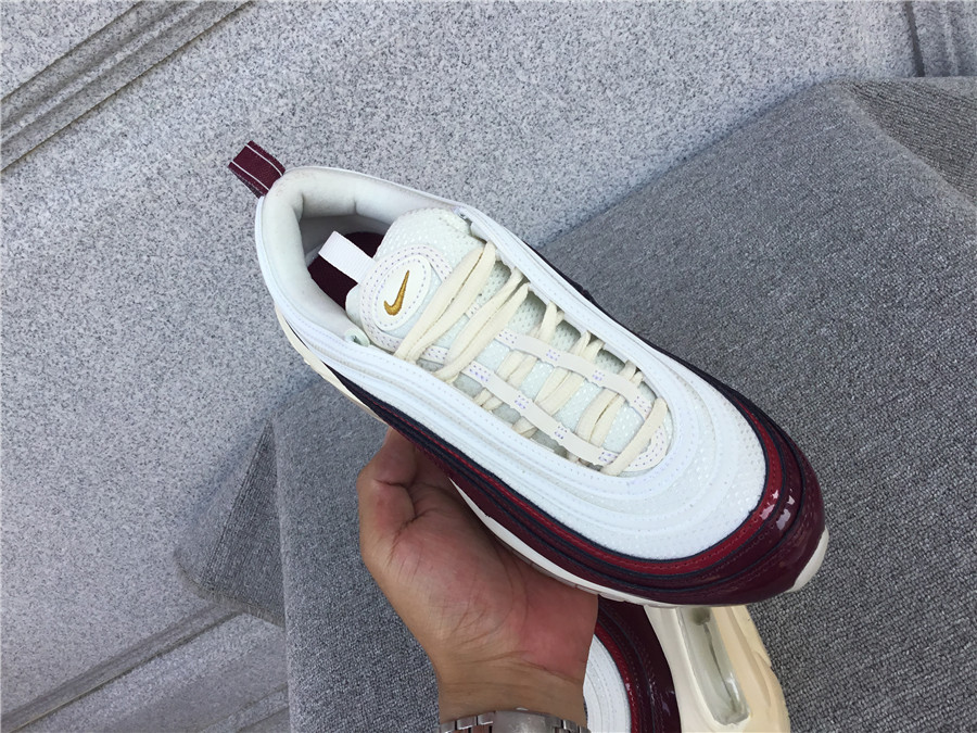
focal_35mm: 31
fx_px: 875
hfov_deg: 58.4
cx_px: 488
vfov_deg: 45.4
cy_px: 366
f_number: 2.4
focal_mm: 3.3
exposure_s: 1/403
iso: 25
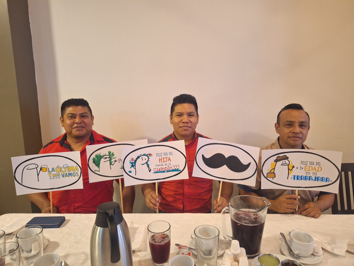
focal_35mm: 23
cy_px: 133
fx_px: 235
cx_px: 177
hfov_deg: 73.9
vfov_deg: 58.9
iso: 400
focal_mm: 5.54
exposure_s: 1/24
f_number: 1.8
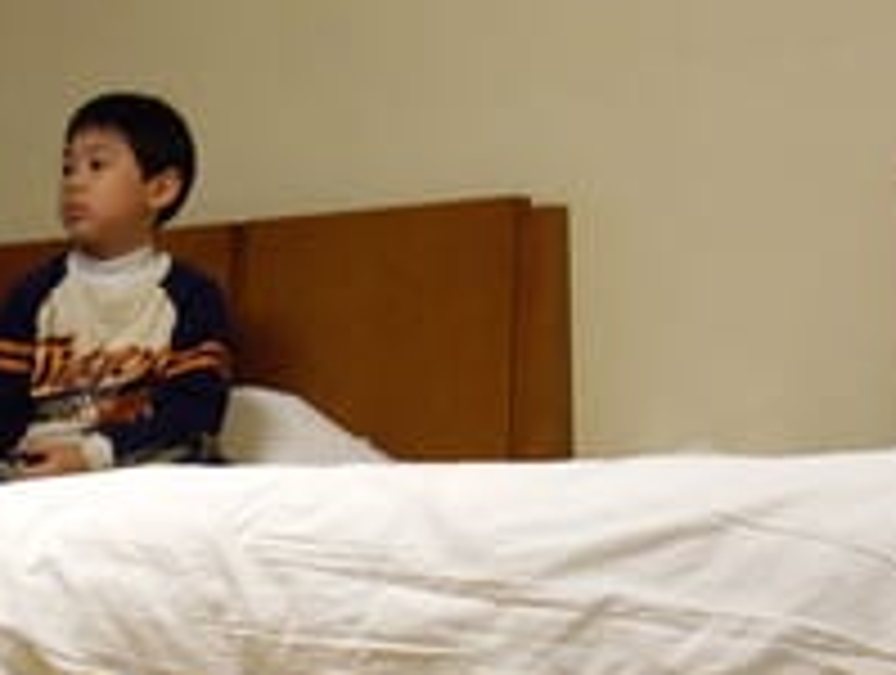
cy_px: 576
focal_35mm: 122
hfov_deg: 16.0
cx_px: 135
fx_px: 3164
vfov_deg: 12.1
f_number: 2.8
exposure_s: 1/25
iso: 400
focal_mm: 7.9
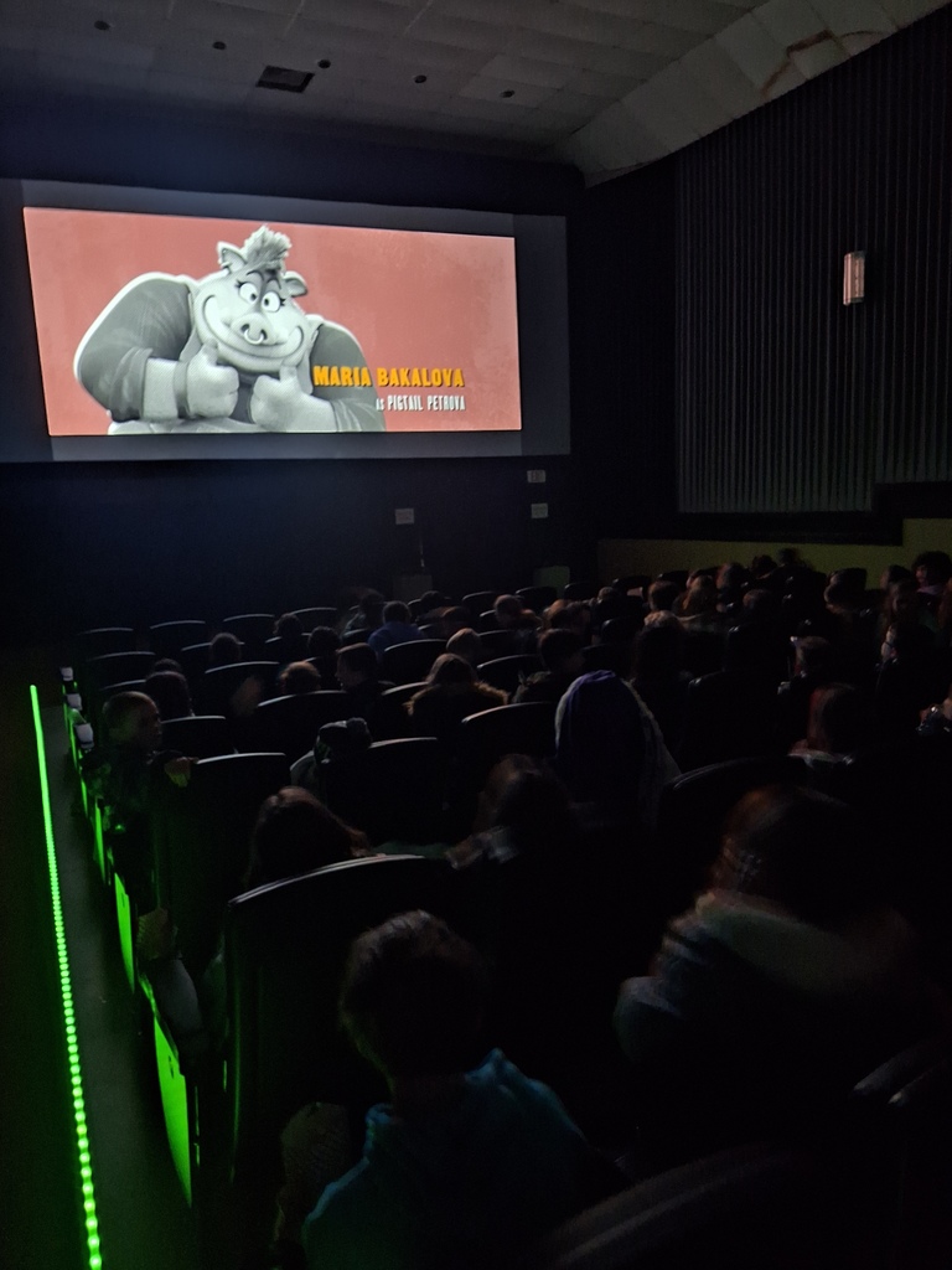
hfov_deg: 58.9
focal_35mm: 23
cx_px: 476
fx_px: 843
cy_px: 635
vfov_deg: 73.9
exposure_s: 1/7
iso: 2000
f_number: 1.8
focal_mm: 5.54
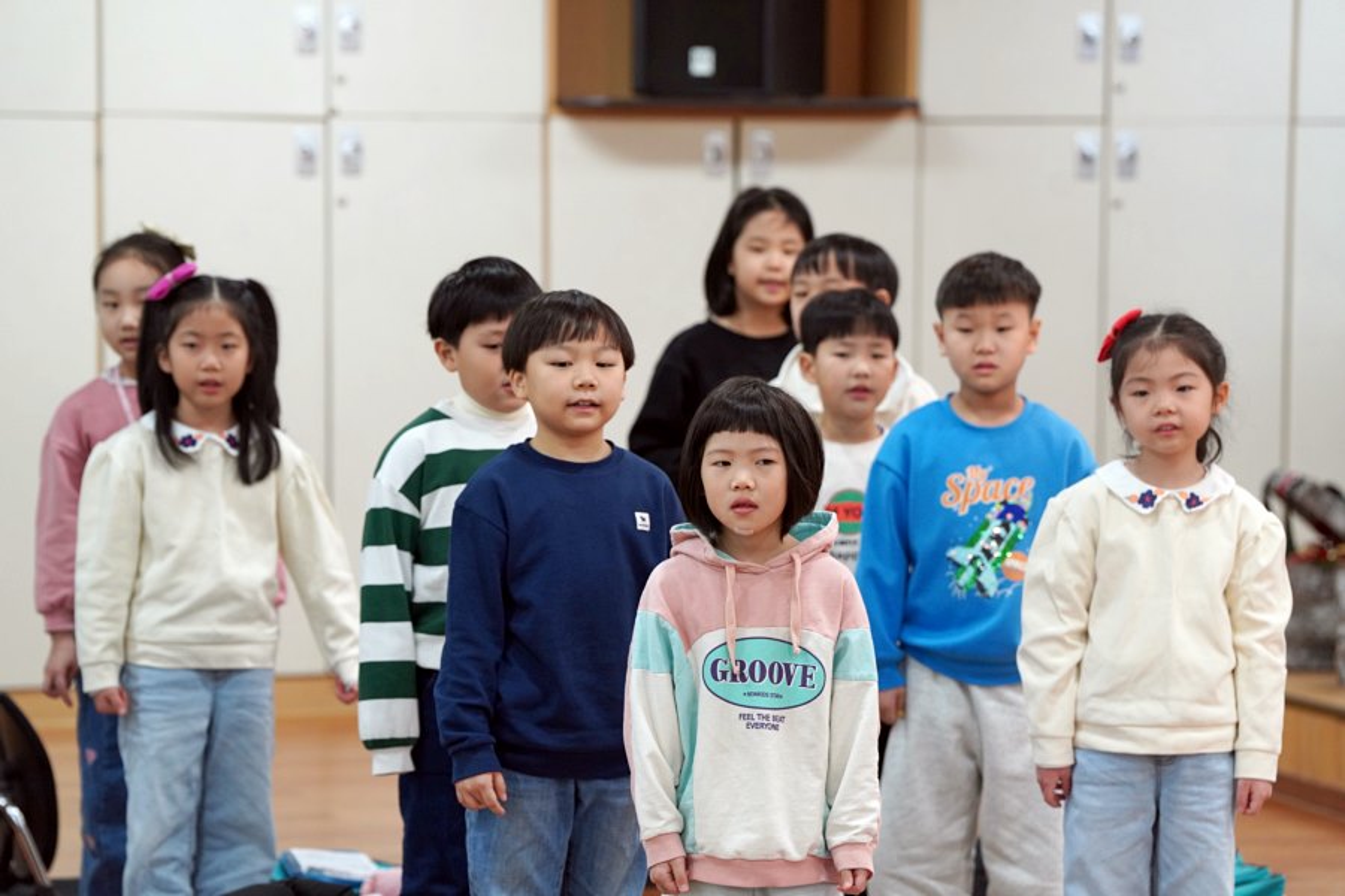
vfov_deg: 9.0
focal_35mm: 153
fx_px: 5716
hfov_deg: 13.4
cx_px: 672
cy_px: 448
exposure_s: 1/160
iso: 1600
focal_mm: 153
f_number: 4
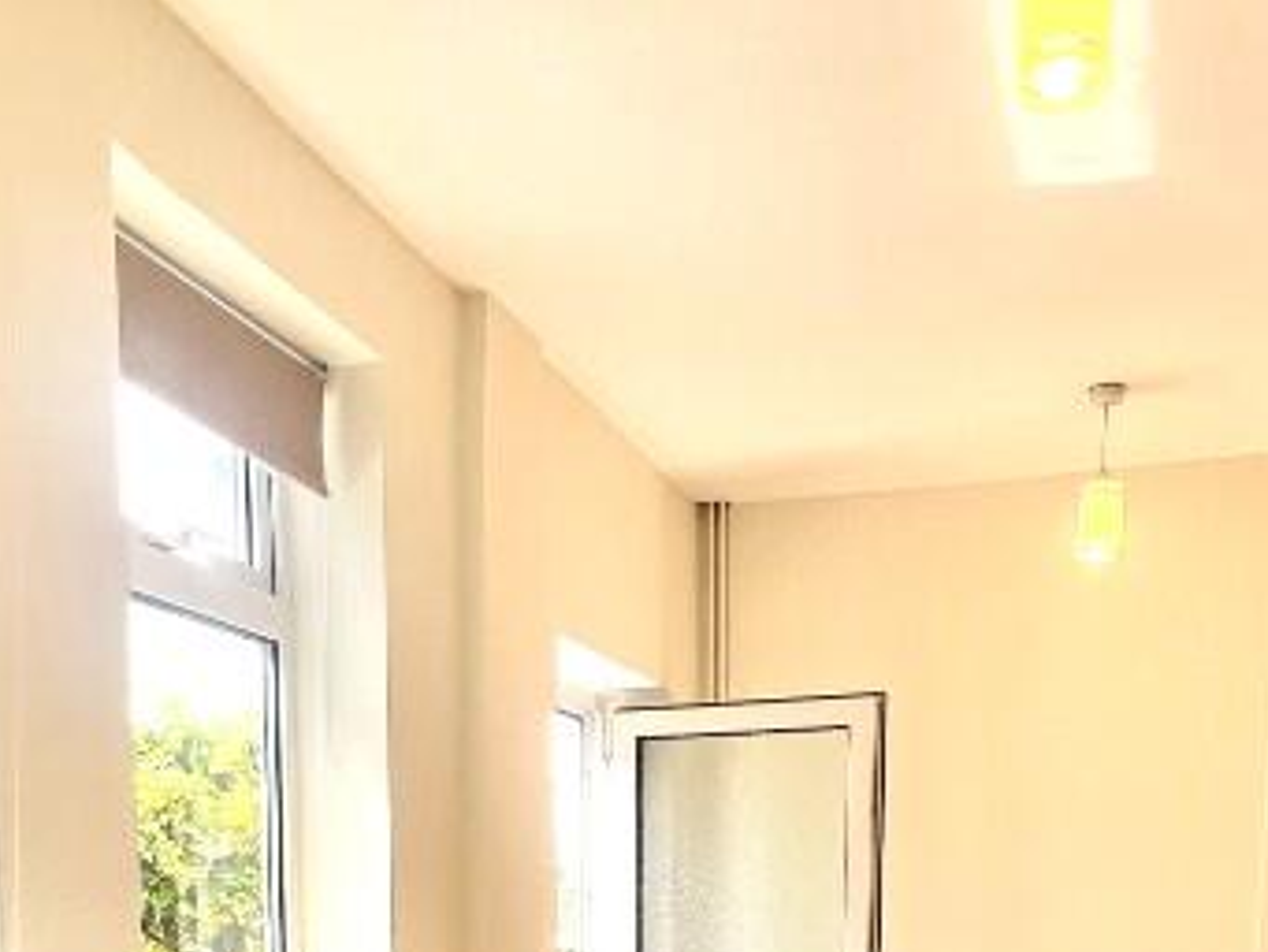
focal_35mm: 39
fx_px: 1429
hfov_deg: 47.8
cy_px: 1186
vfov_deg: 30.4
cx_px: 684
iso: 32
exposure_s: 1/199
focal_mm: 1.57
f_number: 1.8
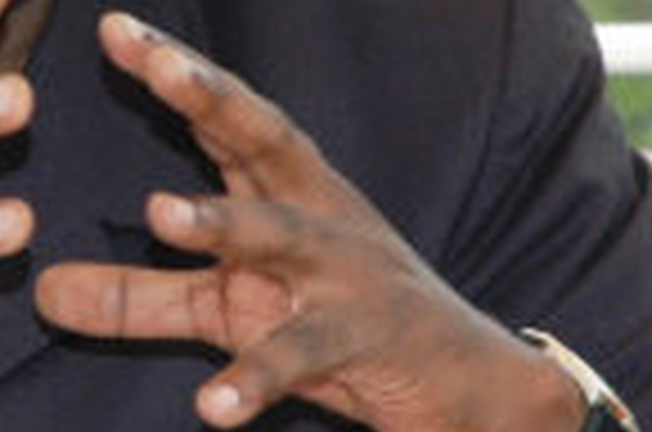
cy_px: 4
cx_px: 34
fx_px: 6777
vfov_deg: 3.6
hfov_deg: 5.5
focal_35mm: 375
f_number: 5.6
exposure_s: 1/500
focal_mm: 70
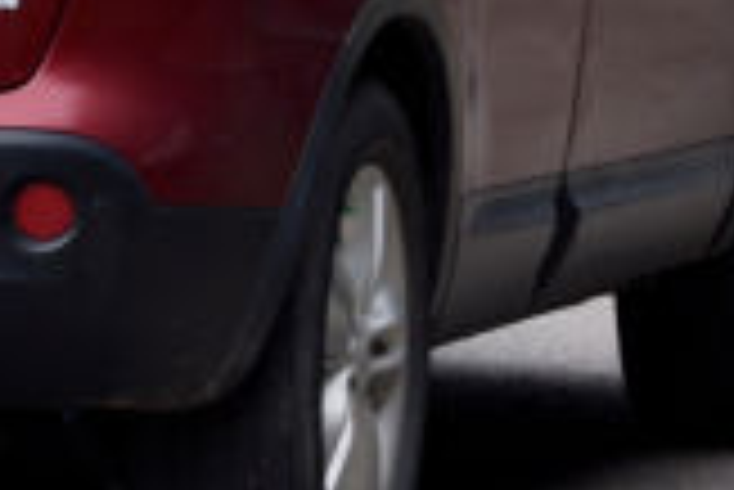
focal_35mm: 661
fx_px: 13489
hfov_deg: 3.1
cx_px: 1576
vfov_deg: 2.1
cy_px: -557
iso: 200
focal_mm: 105
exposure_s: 1/125
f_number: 10
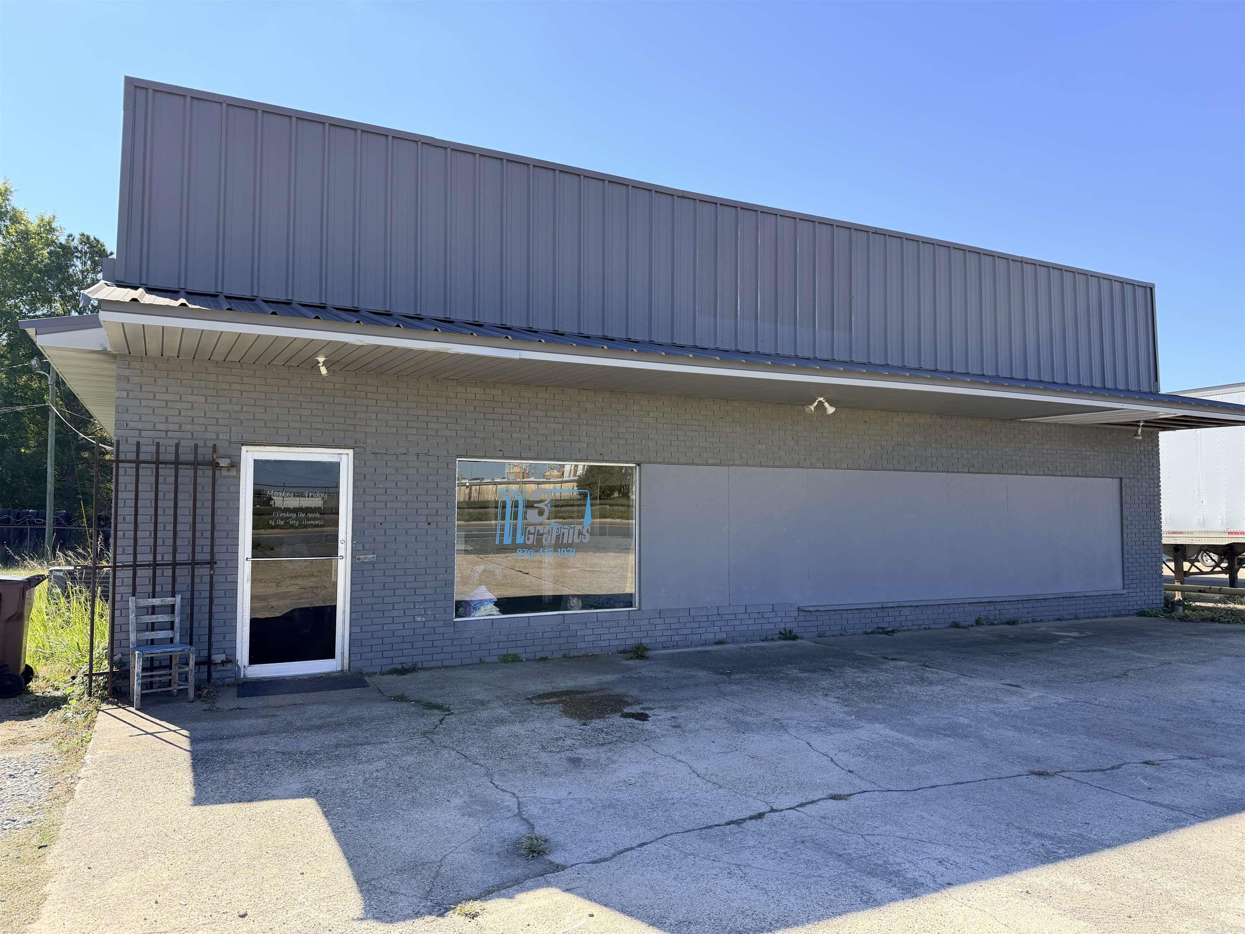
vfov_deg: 56.8
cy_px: 467
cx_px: 622
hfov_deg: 71.6
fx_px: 863
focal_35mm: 24
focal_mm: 6.76
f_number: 1.78
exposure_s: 1/2299
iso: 100
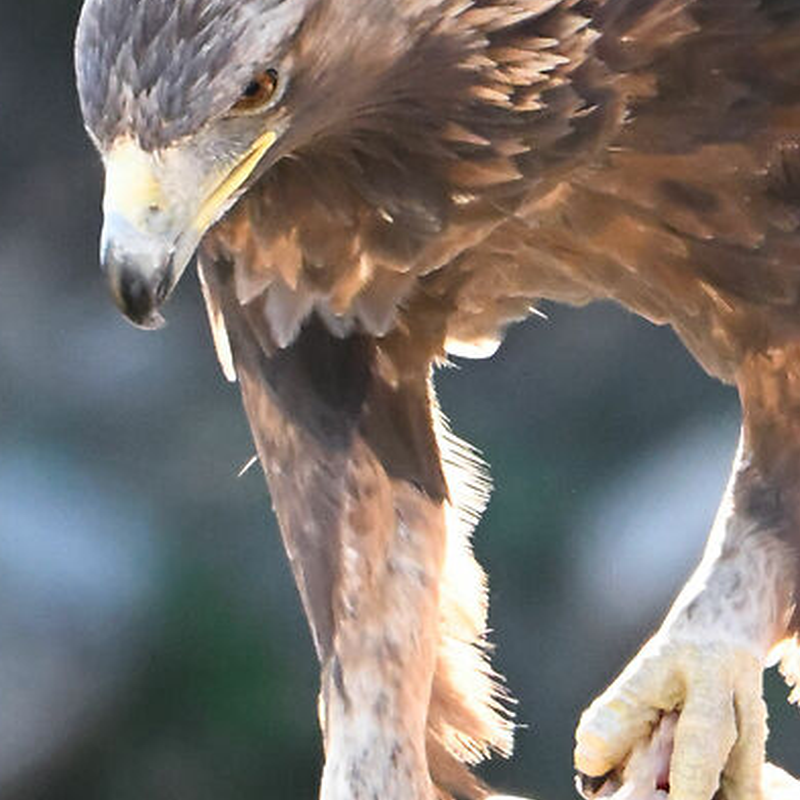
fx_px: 77264
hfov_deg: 0.6
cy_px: -159
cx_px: 377
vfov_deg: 0.6
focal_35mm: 2955
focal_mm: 570
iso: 5000
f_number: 6.3
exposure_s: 1/2000
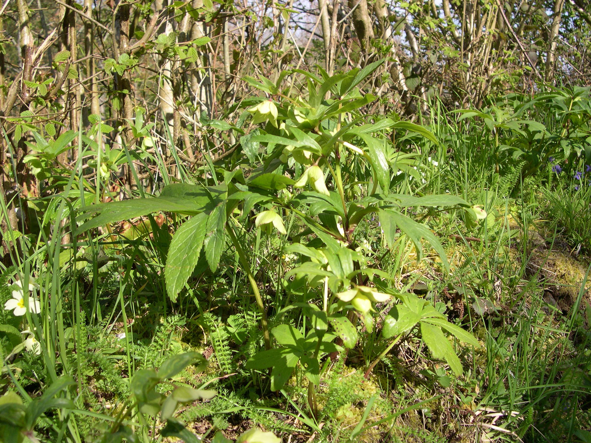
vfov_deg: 37.7
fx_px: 649
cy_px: 222
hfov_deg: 49.0
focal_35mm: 38
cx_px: 296
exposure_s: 1/98
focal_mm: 8
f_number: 7.6
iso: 100
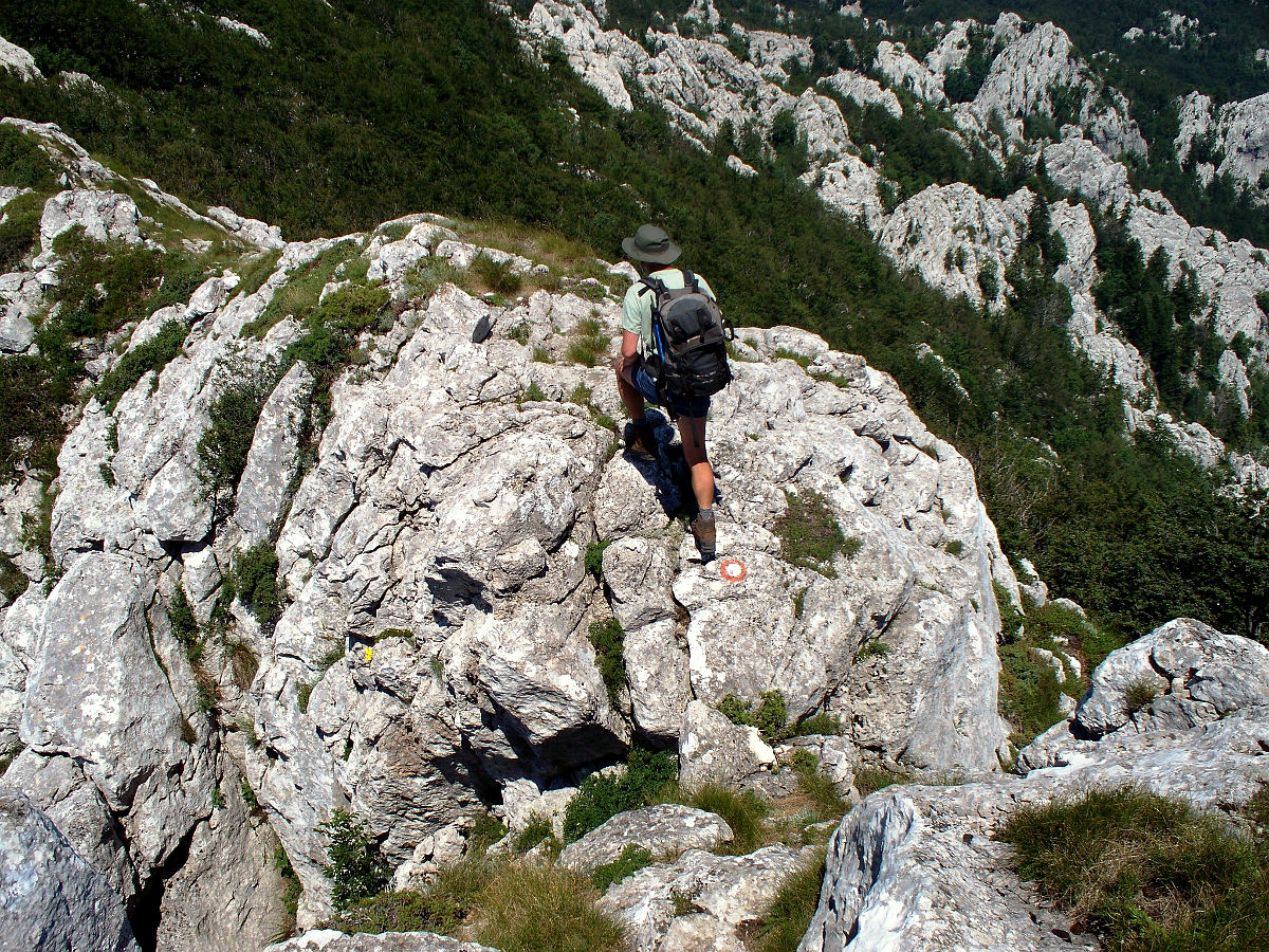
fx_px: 1320
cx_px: 634
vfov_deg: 39.7
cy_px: 476
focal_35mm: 36
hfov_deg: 51.4
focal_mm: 7.54
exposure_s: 1/640
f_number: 5
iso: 64
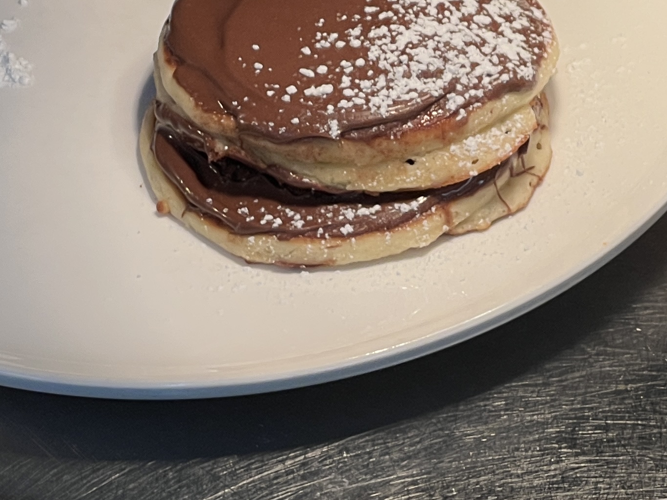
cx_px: 760
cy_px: 521
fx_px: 4392
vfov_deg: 6.5
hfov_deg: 8.6
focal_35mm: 228
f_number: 2.8
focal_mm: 9
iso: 32
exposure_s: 1/121
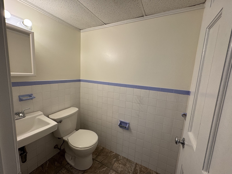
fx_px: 94
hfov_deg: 102.1
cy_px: 87
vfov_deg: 85.7
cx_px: 116
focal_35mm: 14
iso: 100
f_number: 2.2
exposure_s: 1/120
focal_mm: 2.22
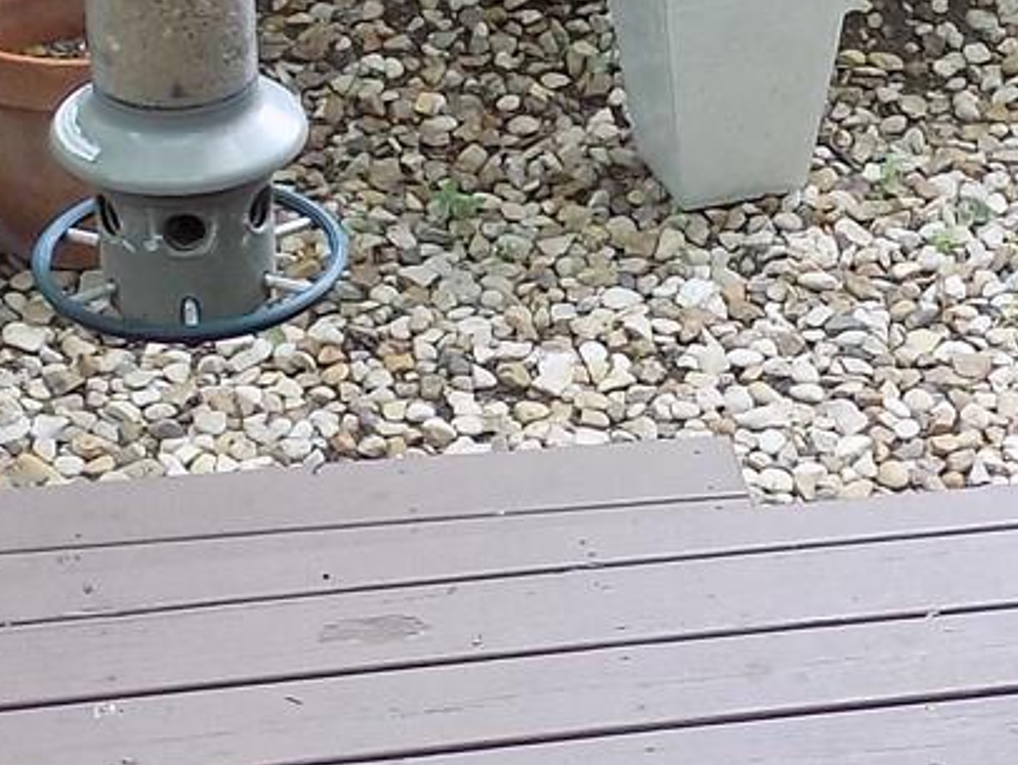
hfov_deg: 16.9
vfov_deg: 12.7
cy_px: 675
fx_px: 3413
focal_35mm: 116
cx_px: 725
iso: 100
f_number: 3.1
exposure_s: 1/30
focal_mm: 4
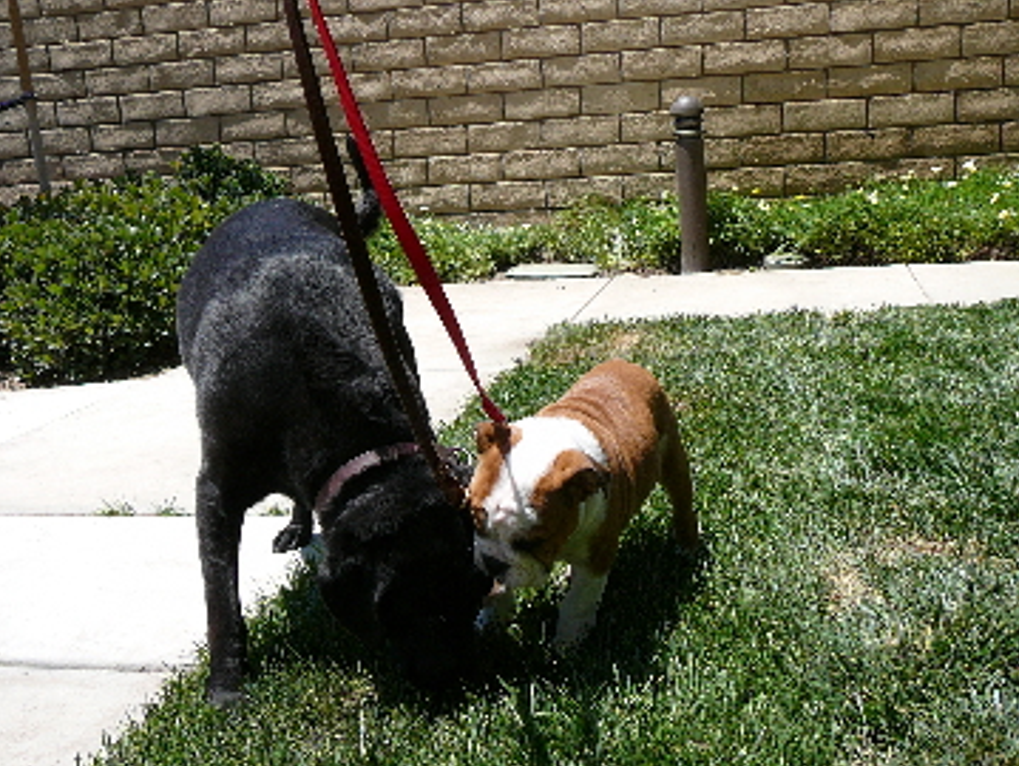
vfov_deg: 38.7
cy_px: 384
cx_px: 517
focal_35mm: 37
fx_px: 1090
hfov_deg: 50.1
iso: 80
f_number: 2.8
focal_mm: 5.2
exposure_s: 1/1000
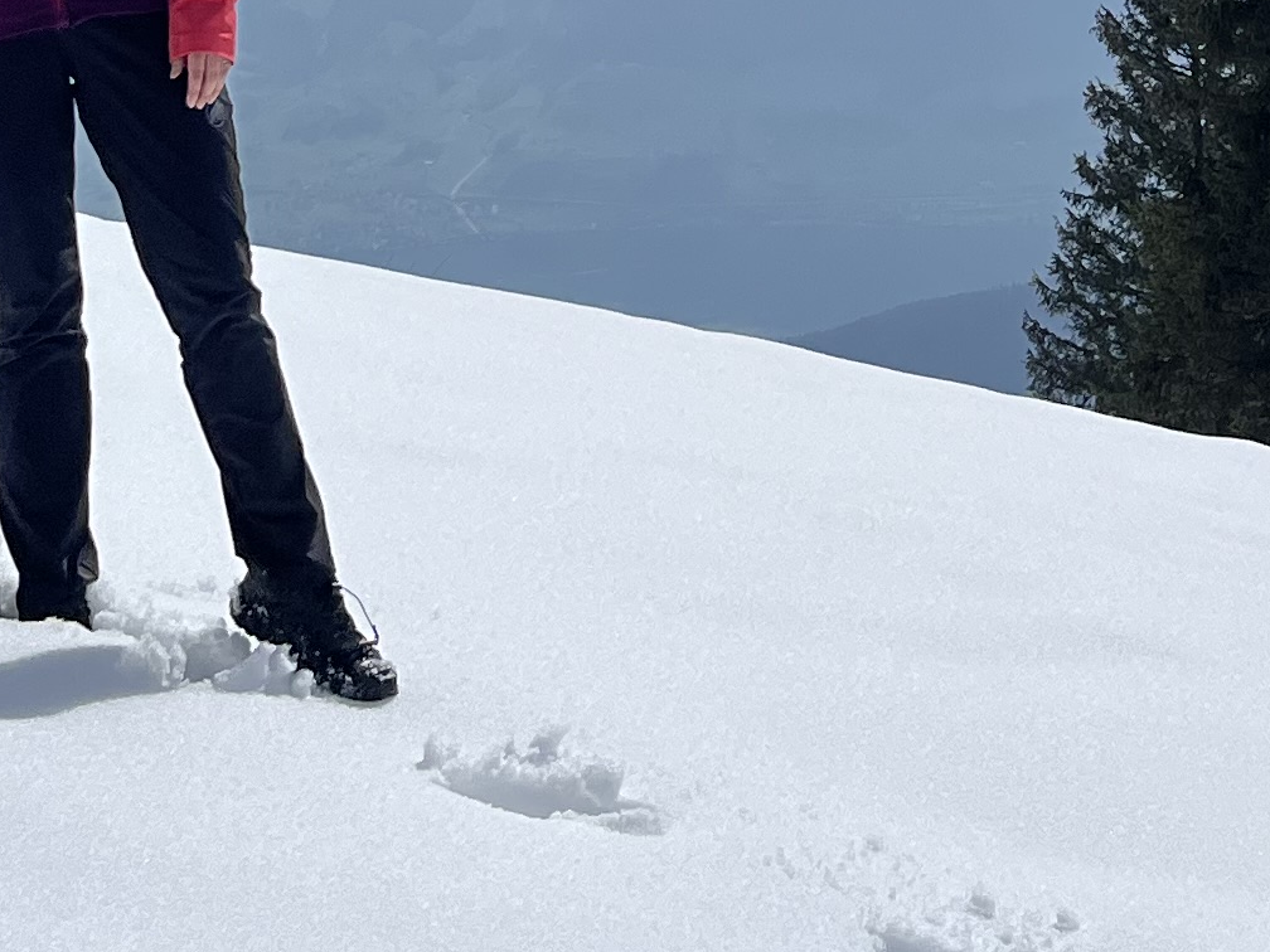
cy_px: -686
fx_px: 3816
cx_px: 896
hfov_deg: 18.8
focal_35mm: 104
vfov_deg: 13.0
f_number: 1.6
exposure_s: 1/15152
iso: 50
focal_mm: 5.1
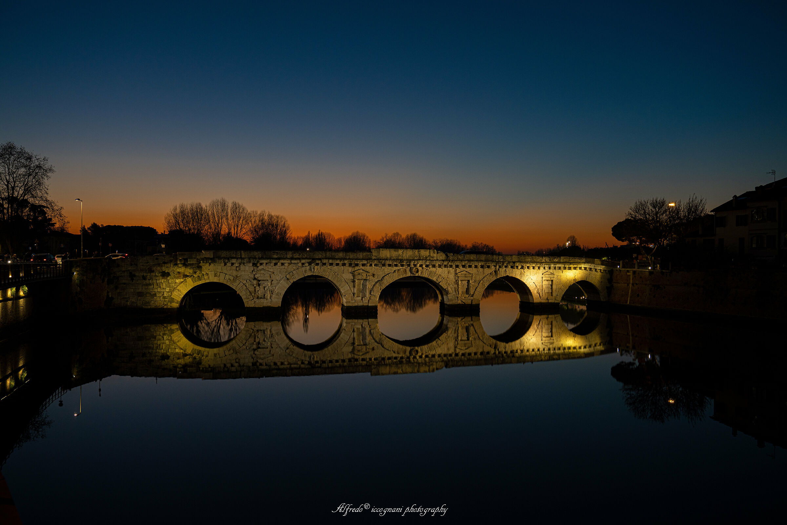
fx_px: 721
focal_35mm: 33
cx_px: 394
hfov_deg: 57.2
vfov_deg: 40.0
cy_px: 262
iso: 400
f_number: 4.5
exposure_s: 1/15
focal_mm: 33
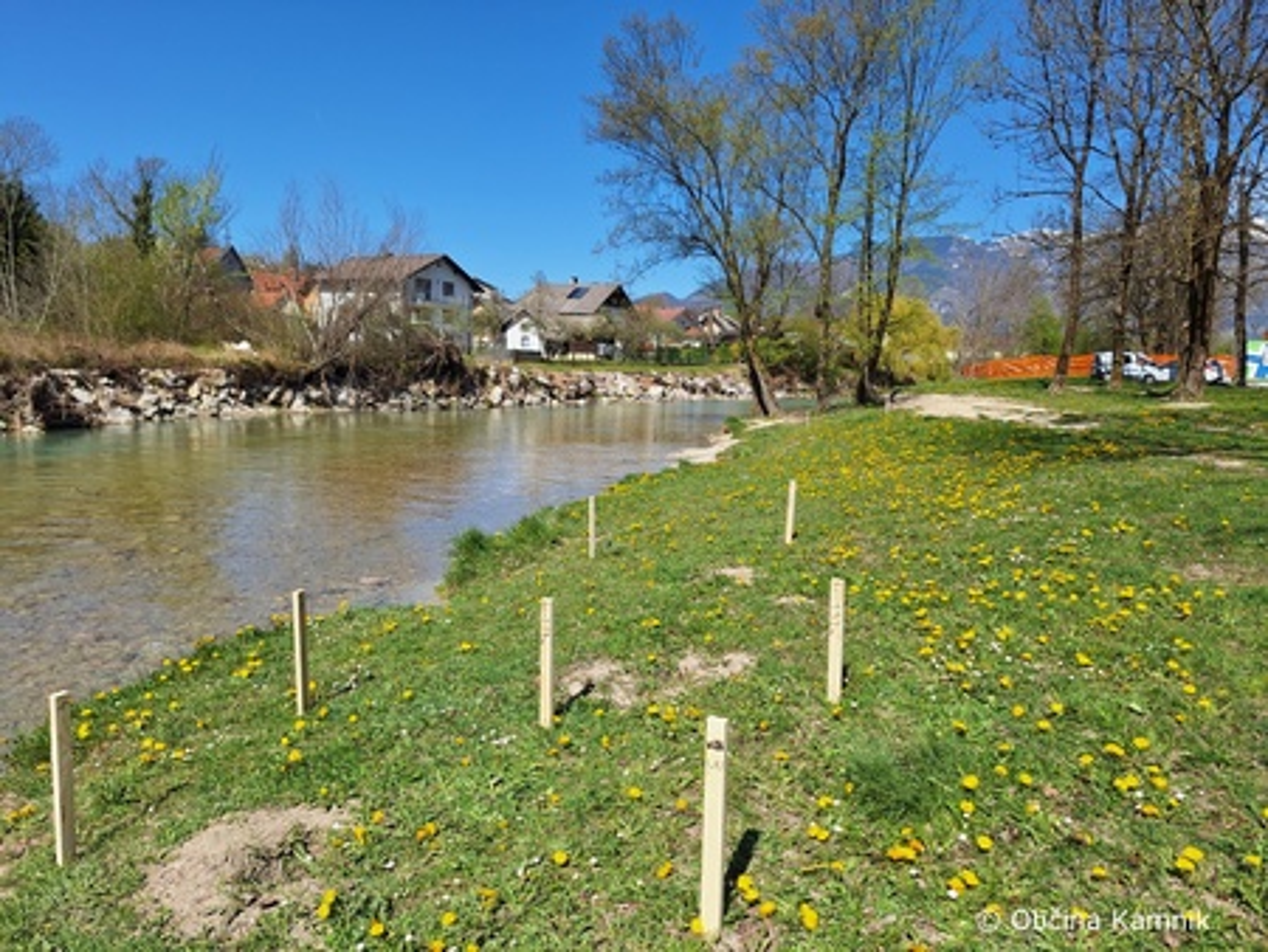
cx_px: 634
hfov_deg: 73.9
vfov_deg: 58.9
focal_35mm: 23
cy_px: 476
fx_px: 843
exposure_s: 1/2257
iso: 40
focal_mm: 5.54
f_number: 1.8
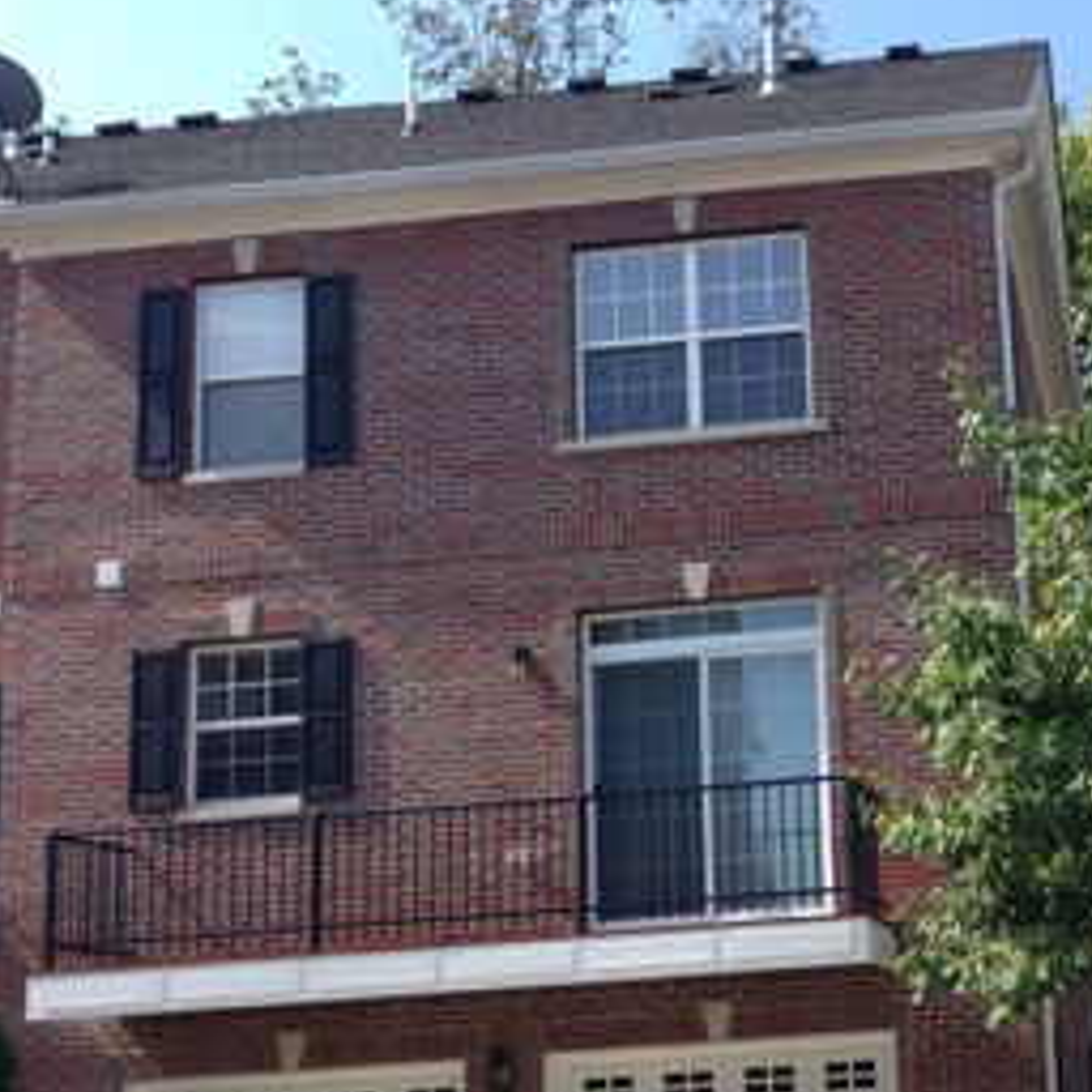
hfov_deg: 28.8
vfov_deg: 29.8
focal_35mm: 57
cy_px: 732
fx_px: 2034
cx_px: 990
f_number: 2.4
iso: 50
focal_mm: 4.12
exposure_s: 1/695
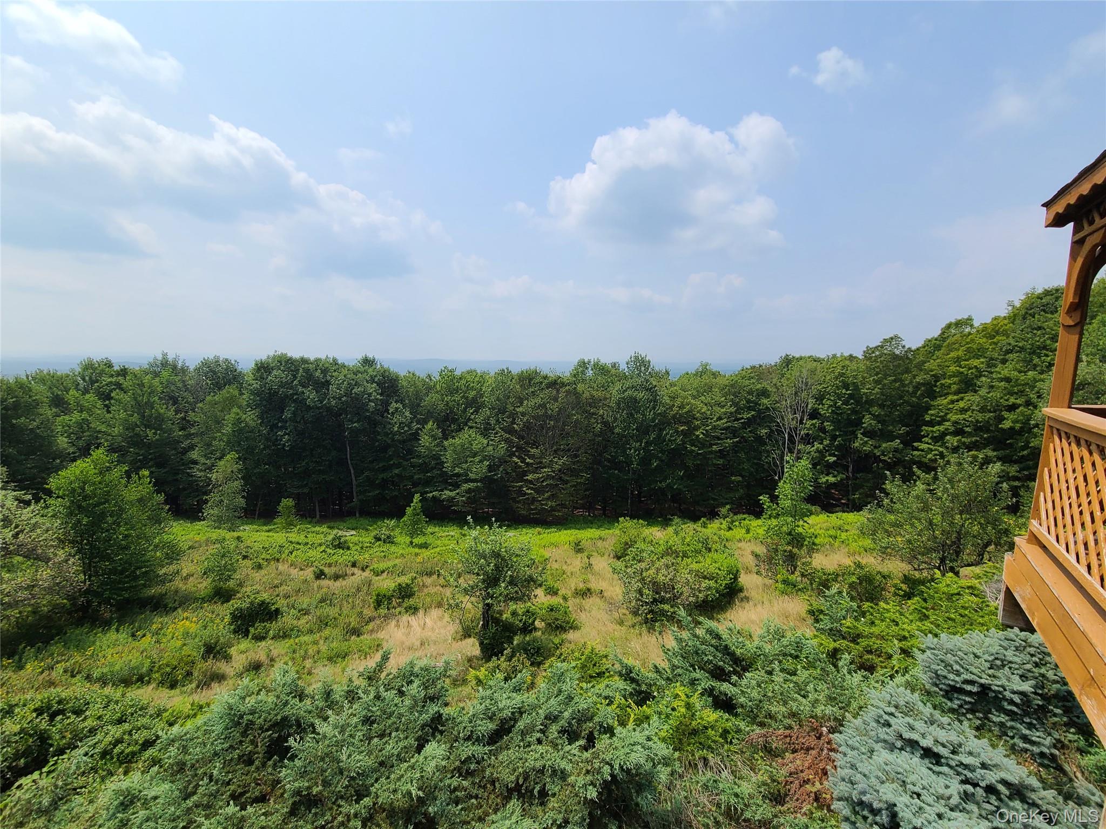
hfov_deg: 106.2
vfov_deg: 89.9
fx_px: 415
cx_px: 553
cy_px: 414
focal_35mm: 13
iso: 50
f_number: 2.2
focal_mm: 2.2
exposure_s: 1/2265
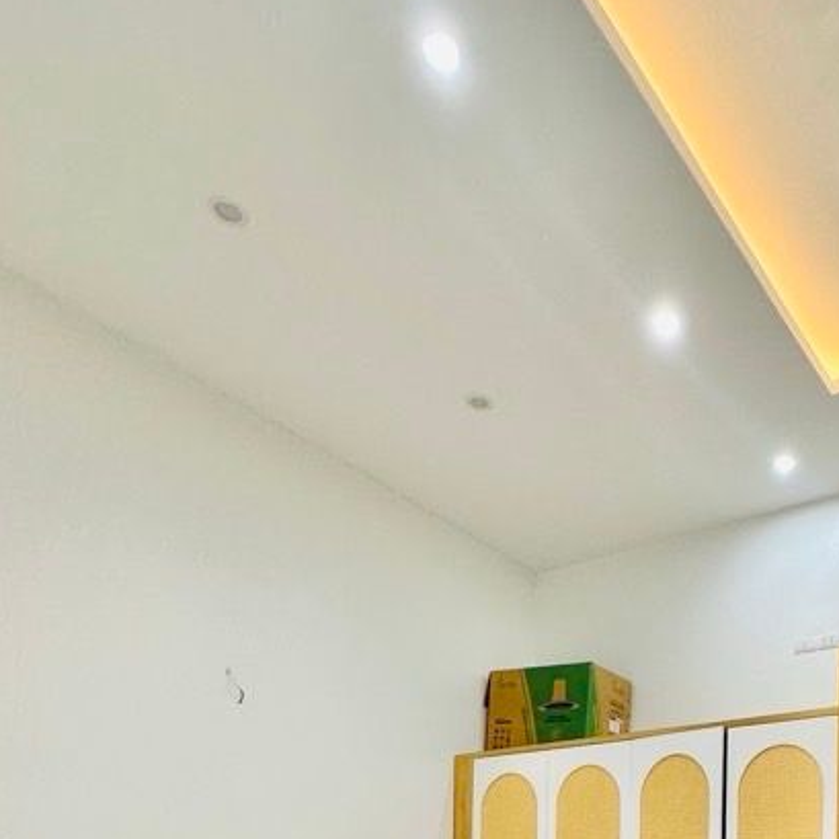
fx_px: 850
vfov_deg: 41.5
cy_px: 929
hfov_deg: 49.1
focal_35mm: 31
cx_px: 685
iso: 100
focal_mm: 2.22
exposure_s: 1/100
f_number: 2.2
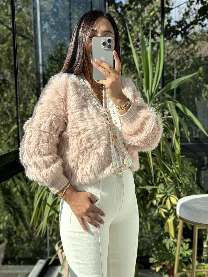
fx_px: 385
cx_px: 104
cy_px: 138
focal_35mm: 48
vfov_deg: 39.7
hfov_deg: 30.3
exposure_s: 1/1133
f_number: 1.78
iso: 64
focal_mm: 6.76
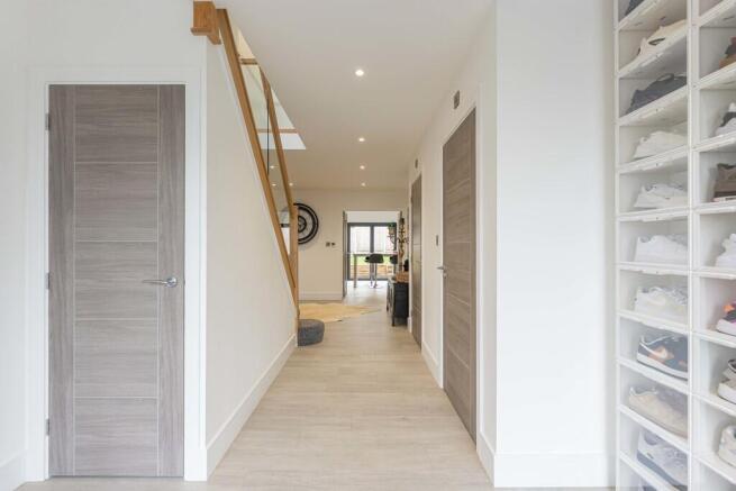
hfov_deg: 95.0
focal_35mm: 16
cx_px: 368
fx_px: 337
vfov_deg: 72.1
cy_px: 246
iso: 250
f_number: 5
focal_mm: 16.5
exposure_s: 1/100
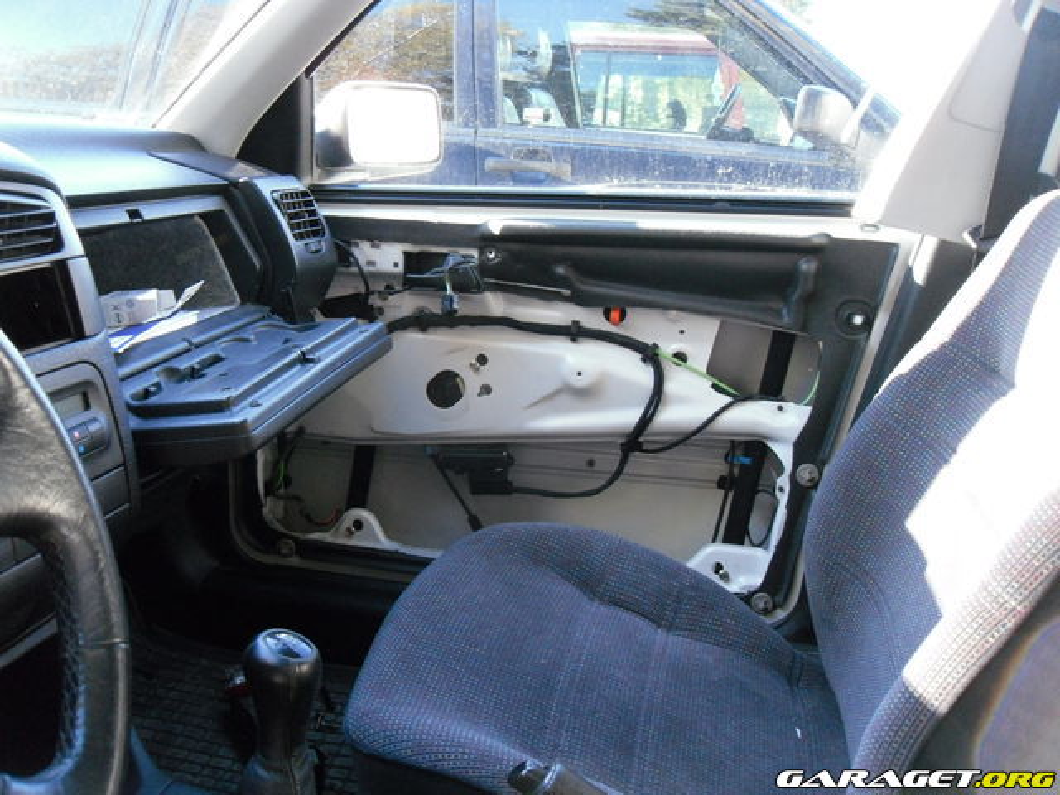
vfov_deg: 40.7
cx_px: 530
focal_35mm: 35
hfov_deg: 52.6
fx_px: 1072
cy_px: 398
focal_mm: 6.3
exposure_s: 1/45
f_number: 3.5
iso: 400
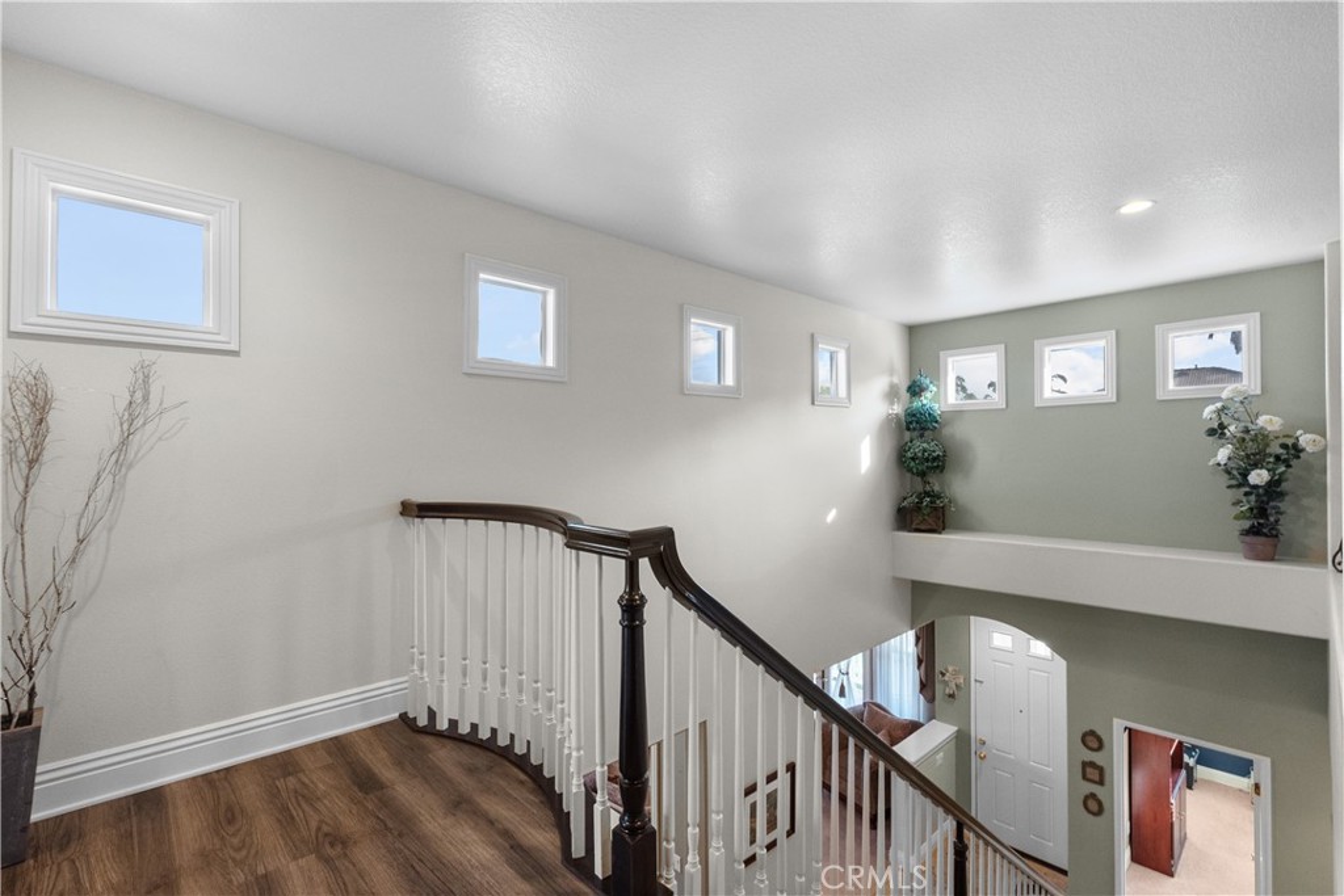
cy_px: 448
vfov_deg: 73.8
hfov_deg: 96.7
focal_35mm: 16
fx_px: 597
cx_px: 672
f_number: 8
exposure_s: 1/20
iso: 2000
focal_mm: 16
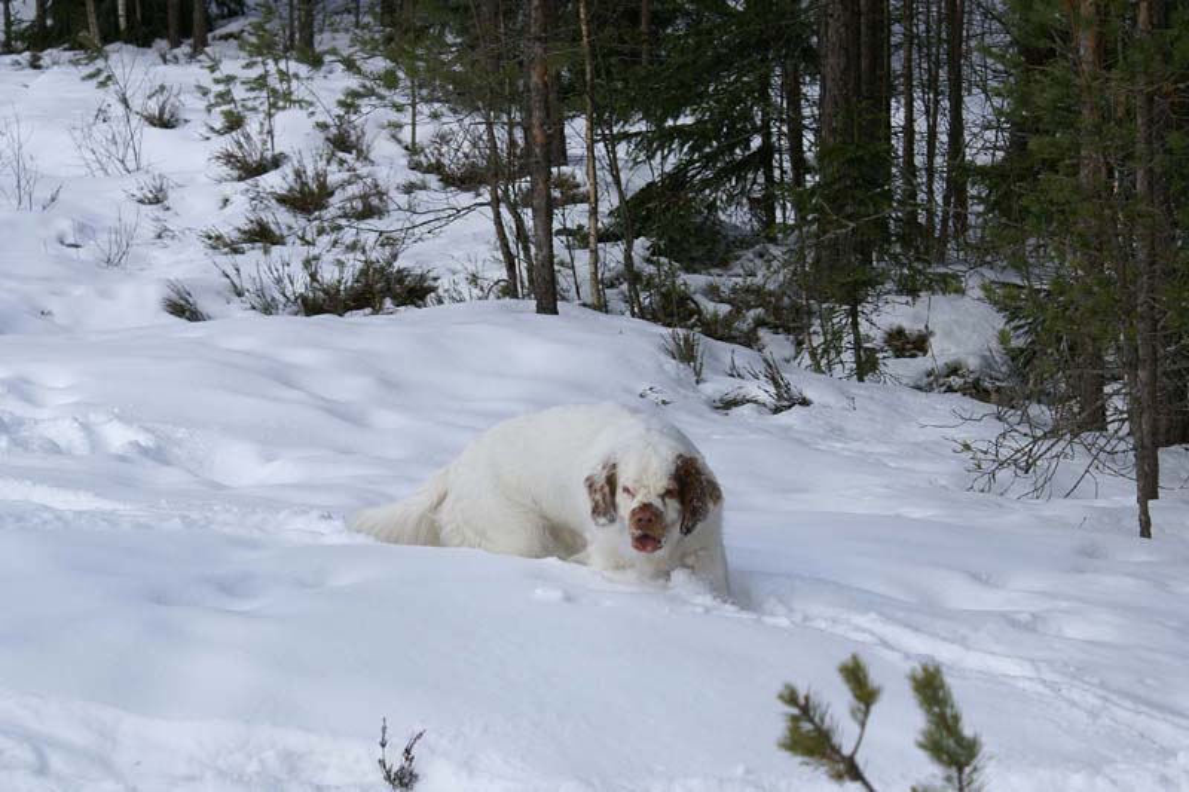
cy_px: 396
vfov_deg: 13.0
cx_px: 594
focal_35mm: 105
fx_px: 3467
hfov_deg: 19.5
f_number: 7.1
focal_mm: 70
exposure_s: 1/200
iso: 100
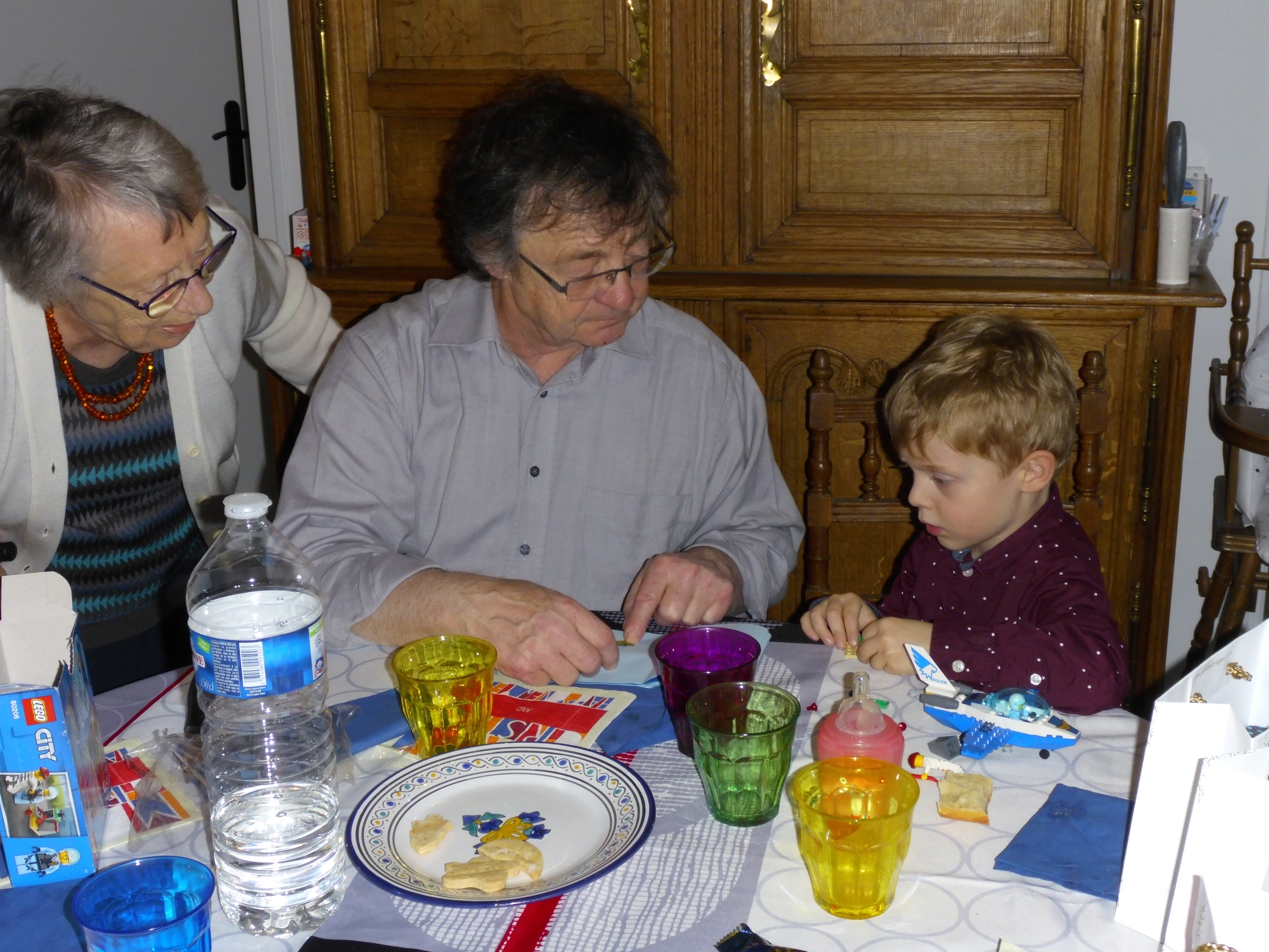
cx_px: 634
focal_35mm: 44
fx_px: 1613
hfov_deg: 42.9
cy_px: 476
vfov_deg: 32.9
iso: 1600
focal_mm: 7.8
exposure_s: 1/100
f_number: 4.3
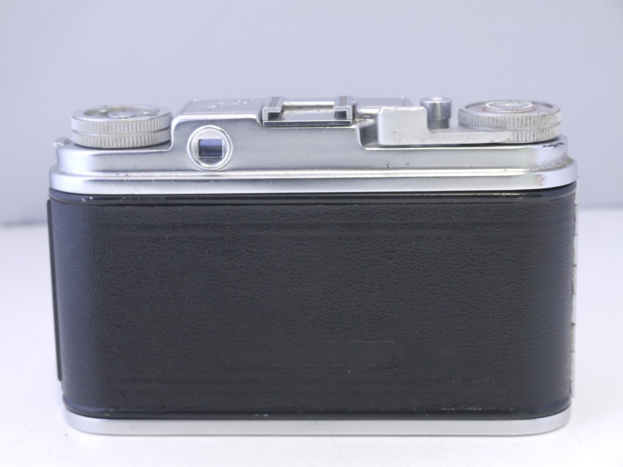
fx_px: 1512
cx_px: 312
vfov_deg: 17.6
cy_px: 234
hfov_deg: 23.3
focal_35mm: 84
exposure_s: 1/6
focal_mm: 42
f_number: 10
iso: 400
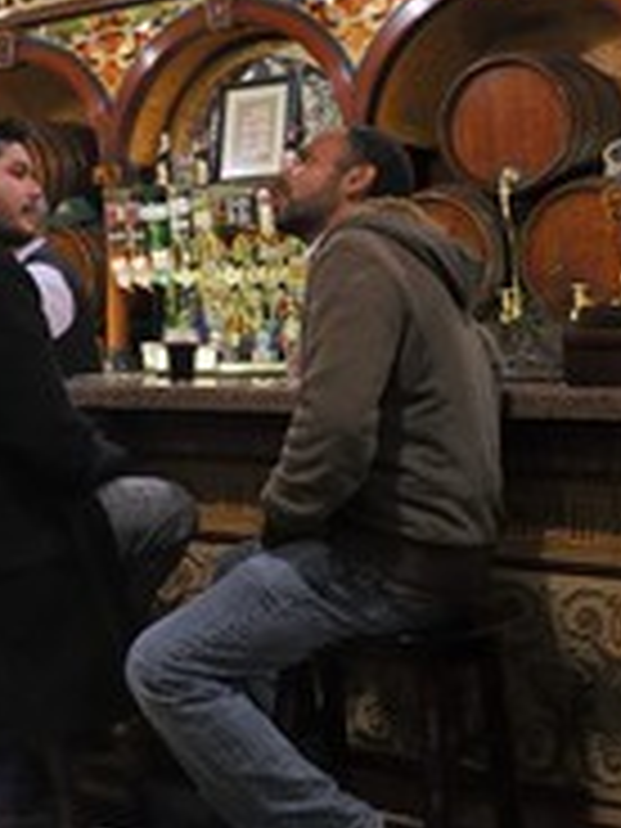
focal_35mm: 57
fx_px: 1363
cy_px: 351
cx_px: 81
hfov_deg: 25.0
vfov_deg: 33.7
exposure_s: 1/4
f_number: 5.6
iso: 1600
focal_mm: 26
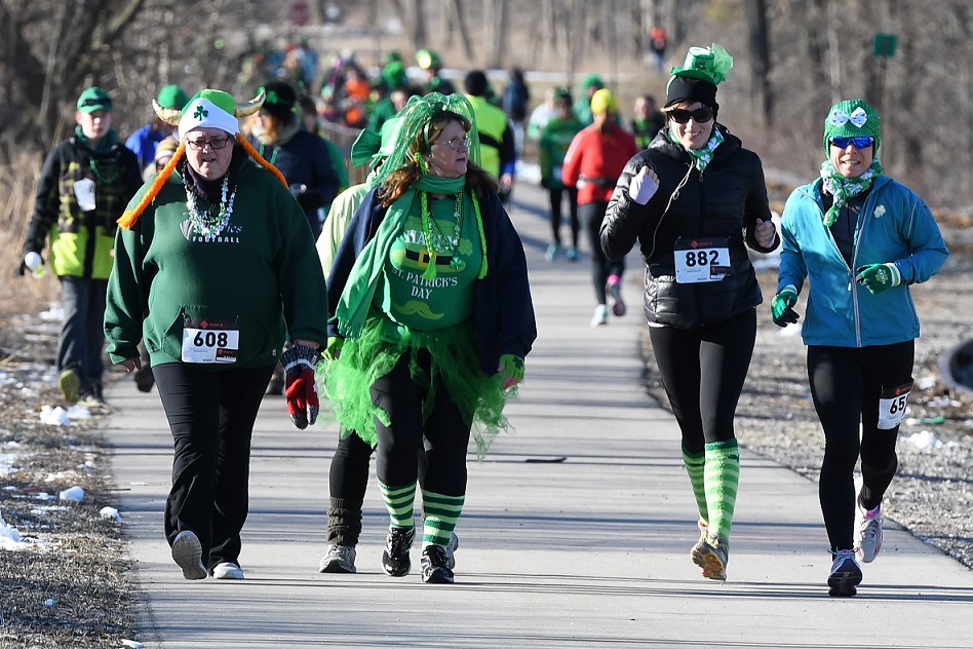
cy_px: 324
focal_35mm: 300
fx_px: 8108
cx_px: 486
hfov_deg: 6.9
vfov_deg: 4.6
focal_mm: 200
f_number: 5.6
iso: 250
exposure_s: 1/640
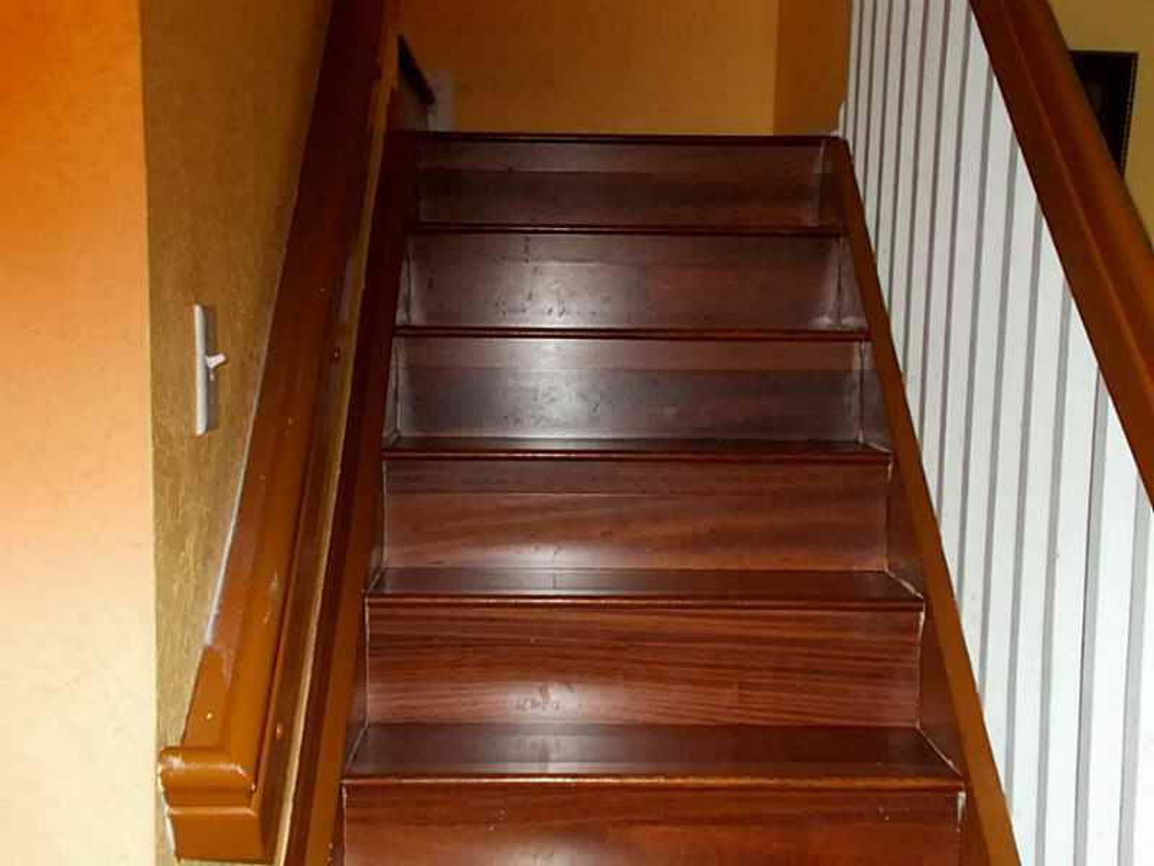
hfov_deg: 42.9
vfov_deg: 32.9
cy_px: 433
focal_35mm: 44
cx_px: 577
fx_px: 1467
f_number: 4.2
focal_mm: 7.9
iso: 500
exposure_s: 1/30
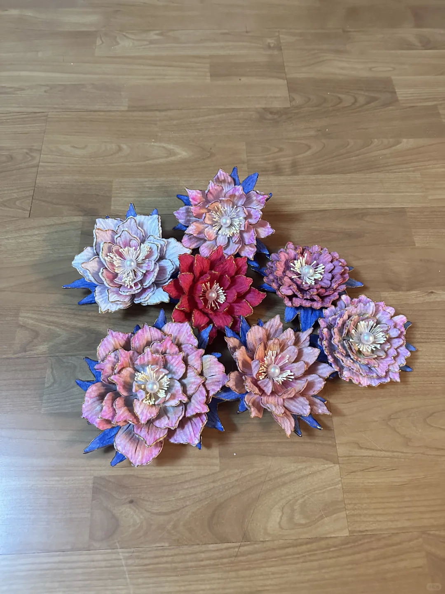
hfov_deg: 56.8
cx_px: 222
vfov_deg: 71.6
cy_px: 297
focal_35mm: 24
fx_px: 411
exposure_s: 1/33
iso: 1000
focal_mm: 6.86
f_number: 1.78
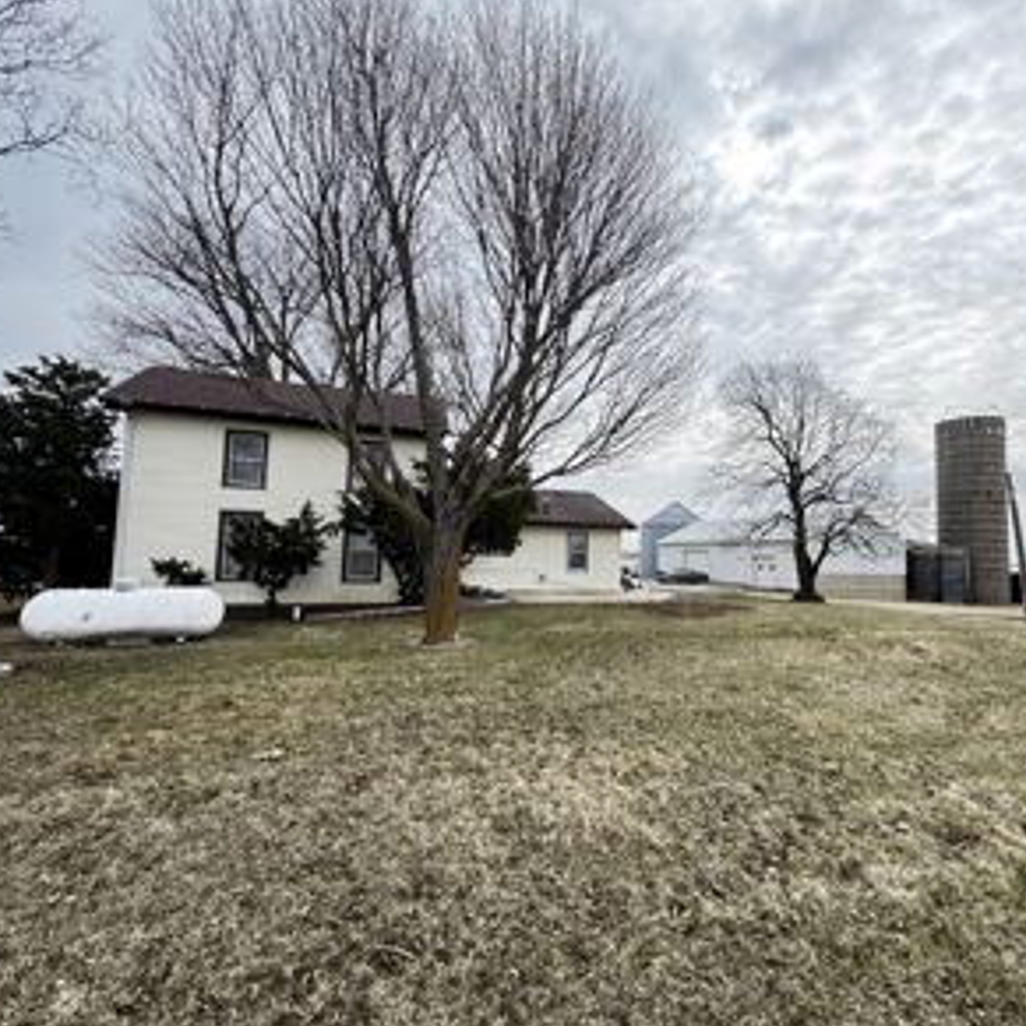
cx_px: 596
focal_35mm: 17
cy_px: 511
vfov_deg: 84.0
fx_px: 570
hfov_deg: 83.3
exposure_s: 1/337
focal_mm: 2.22
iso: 40
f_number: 2.2
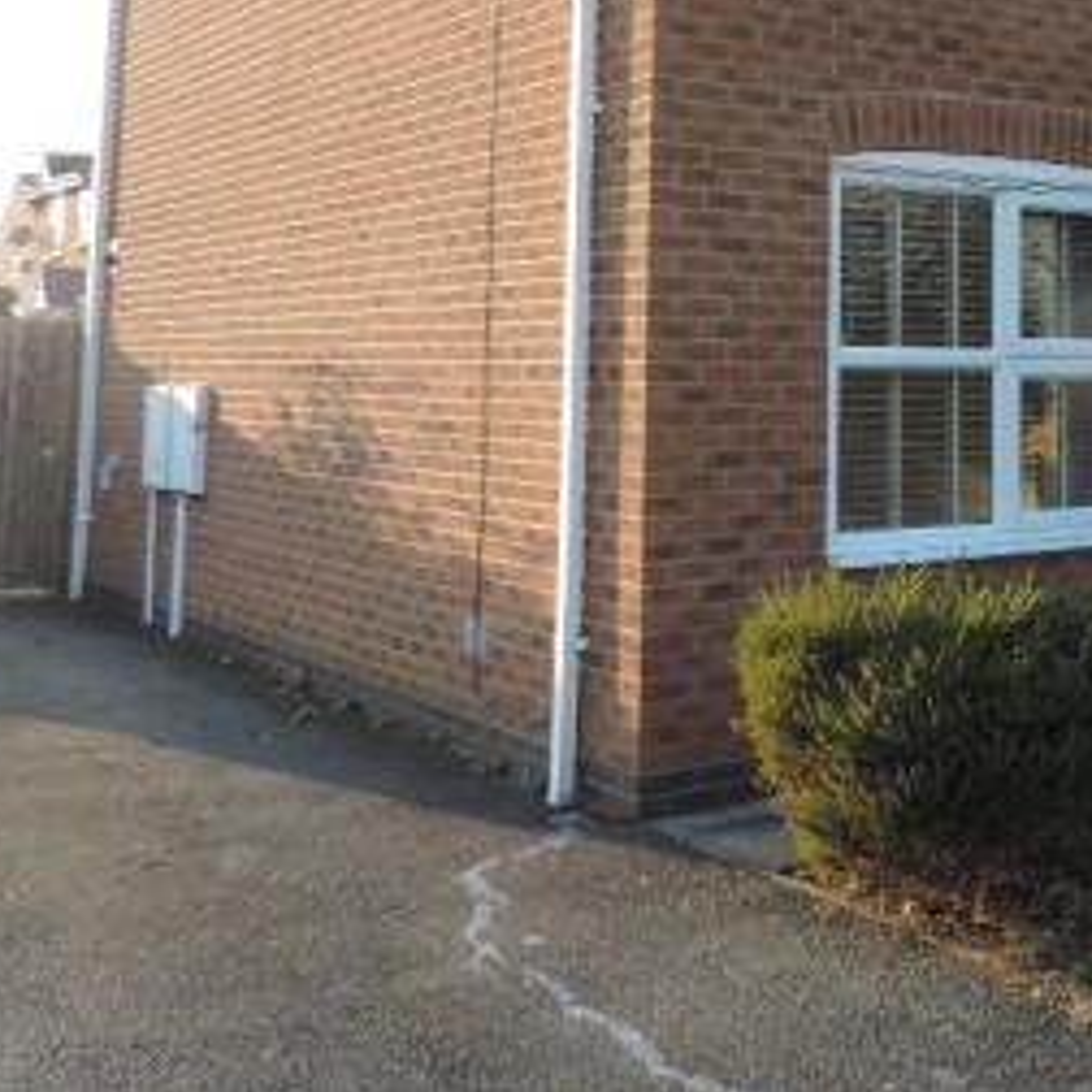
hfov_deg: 32.9
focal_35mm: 49
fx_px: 1749
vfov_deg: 33.2
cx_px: 986
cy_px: 154
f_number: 3
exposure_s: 1/160
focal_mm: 4.3
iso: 80
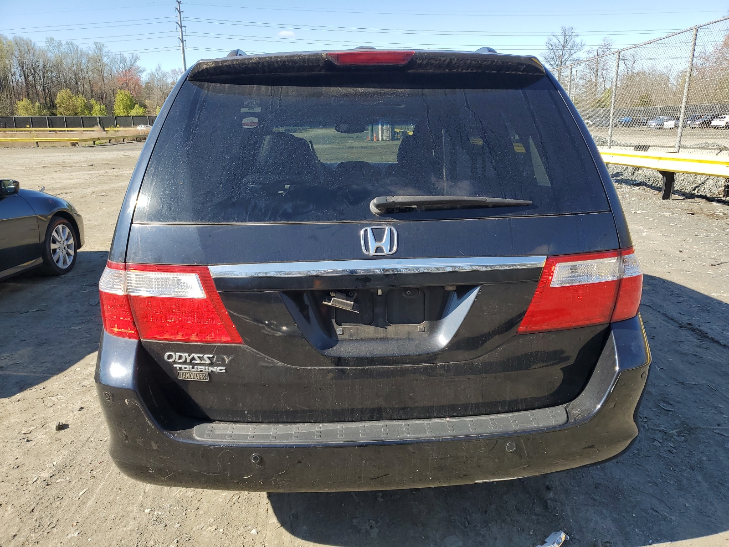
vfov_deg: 53.1
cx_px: 364
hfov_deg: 67.3
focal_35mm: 26
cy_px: 274
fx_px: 548
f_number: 1.5
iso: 50
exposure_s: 1/1250
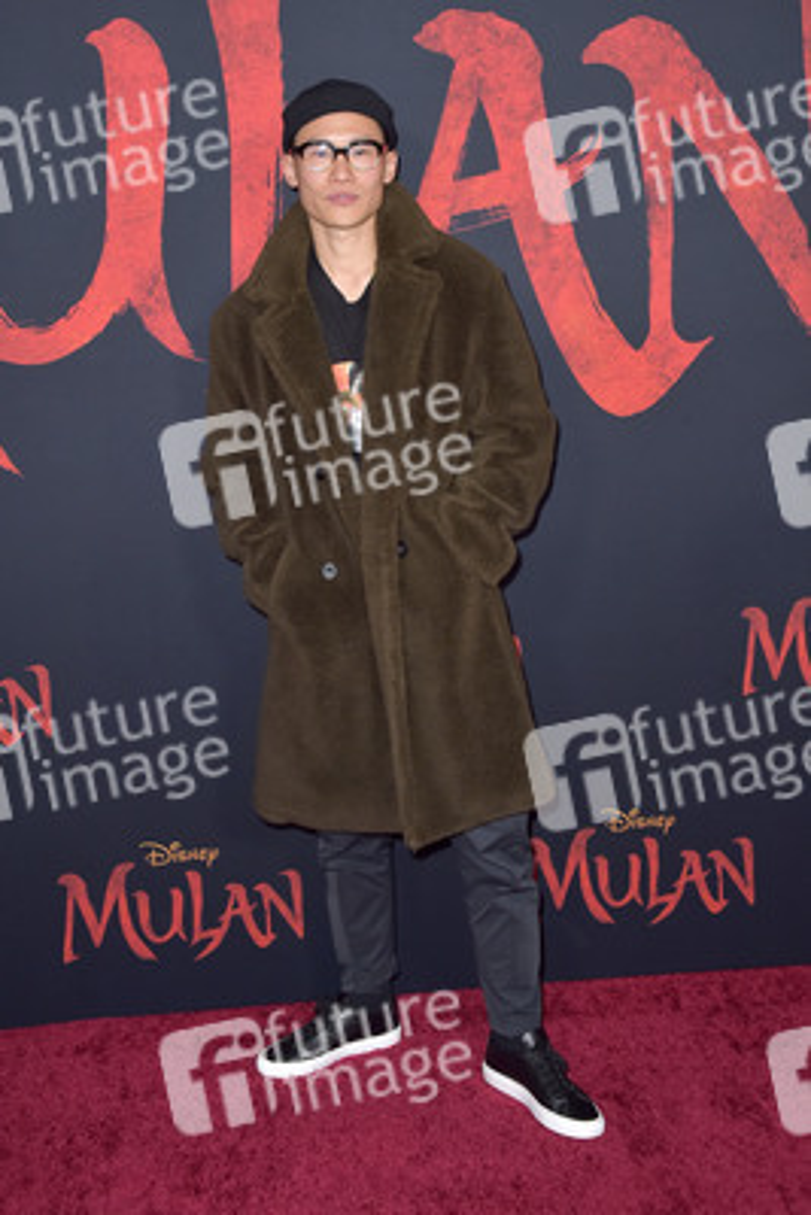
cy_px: 608
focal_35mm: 45
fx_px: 1519
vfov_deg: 43.6
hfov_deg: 29.9
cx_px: 406
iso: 640
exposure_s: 1/200
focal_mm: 45
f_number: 7.1
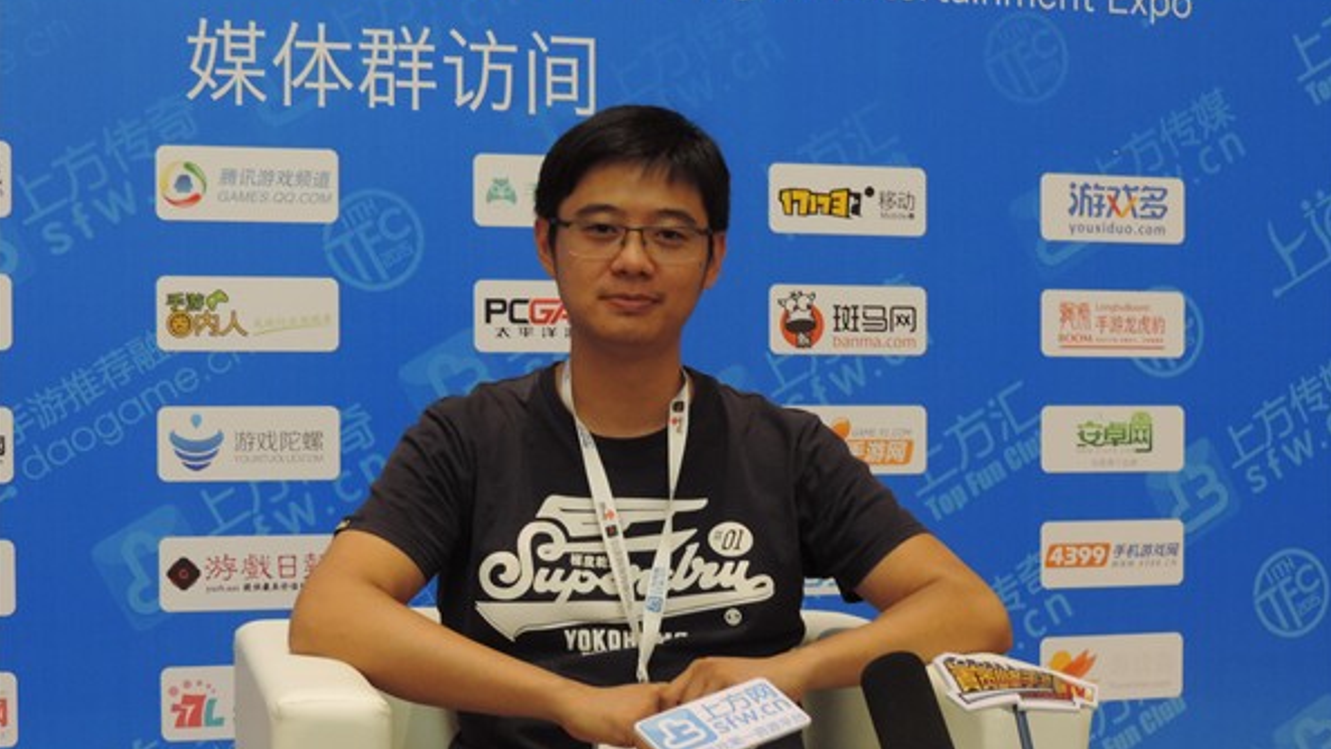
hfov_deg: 31.9
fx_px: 2329
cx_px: 668
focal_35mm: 66
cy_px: 471
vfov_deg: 18.2
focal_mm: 10.7
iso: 640
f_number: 3.7
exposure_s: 1/15
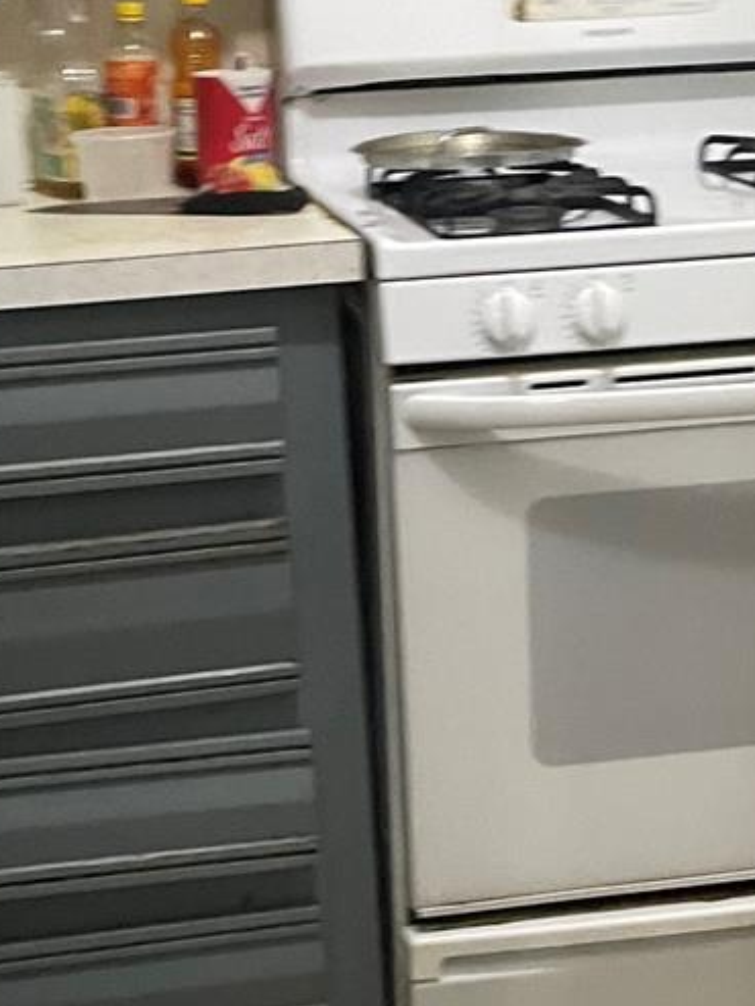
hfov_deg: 18.2
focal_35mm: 81
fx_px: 2355
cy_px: 616
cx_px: 426
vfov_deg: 24.1
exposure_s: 1/60
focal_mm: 4.2
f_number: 1.6
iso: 400
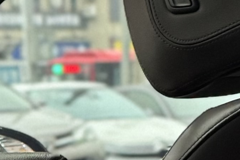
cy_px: 399
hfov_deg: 9.8
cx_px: 108
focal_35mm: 210
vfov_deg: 6.2
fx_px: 1400
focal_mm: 6.76
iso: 800
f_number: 1.78
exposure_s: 1/57
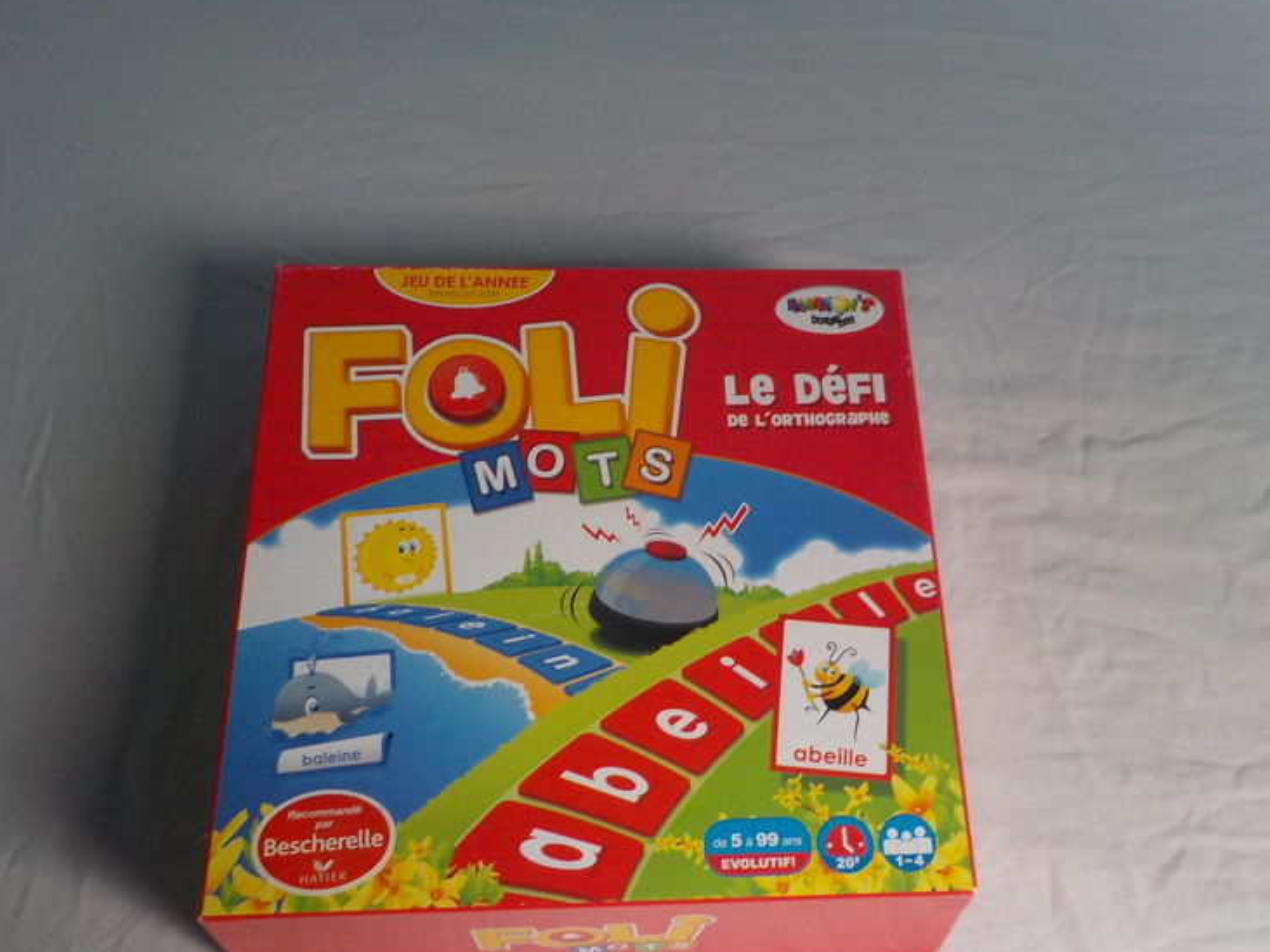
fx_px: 1504
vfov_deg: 35.1
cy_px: 404
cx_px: 753
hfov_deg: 45.6
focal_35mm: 41
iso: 140
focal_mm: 4.1
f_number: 3.3
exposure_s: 1/30
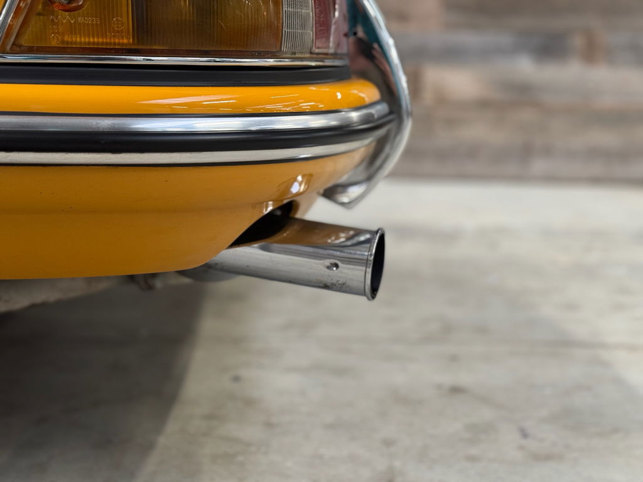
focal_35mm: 48
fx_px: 892
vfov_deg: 30.3
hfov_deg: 39.7
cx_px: 322
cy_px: 241
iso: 250
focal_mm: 6.76
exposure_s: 1/50
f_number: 1.78
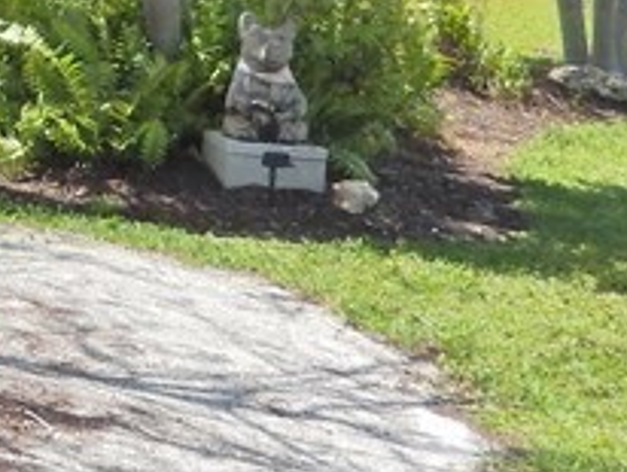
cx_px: -426
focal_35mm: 124
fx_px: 2249
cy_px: -131
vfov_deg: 11.7
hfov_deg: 14.4
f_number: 3.4
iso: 125
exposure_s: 1/1250
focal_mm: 4.5
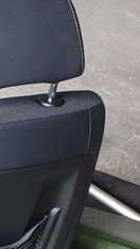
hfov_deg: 13.1
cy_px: 165
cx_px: -39
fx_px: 588
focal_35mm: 89
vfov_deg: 23.8
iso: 160
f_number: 2.4
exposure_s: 1/60
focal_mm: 5.79
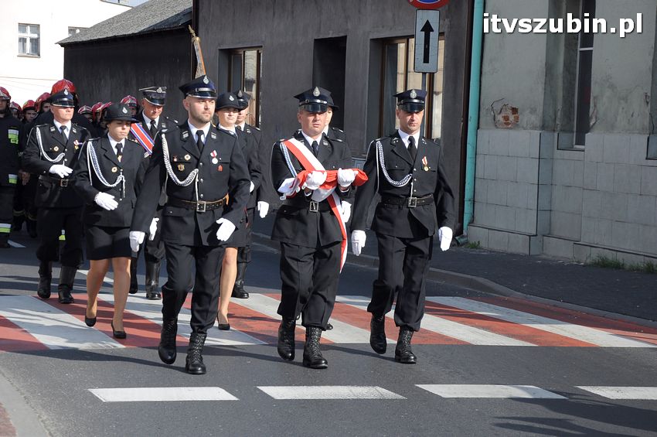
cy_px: 218
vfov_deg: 13.8
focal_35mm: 99
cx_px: 328
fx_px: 1805
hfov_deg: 20.6
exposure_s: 1/800
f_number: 7.1
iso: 400
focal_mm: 66
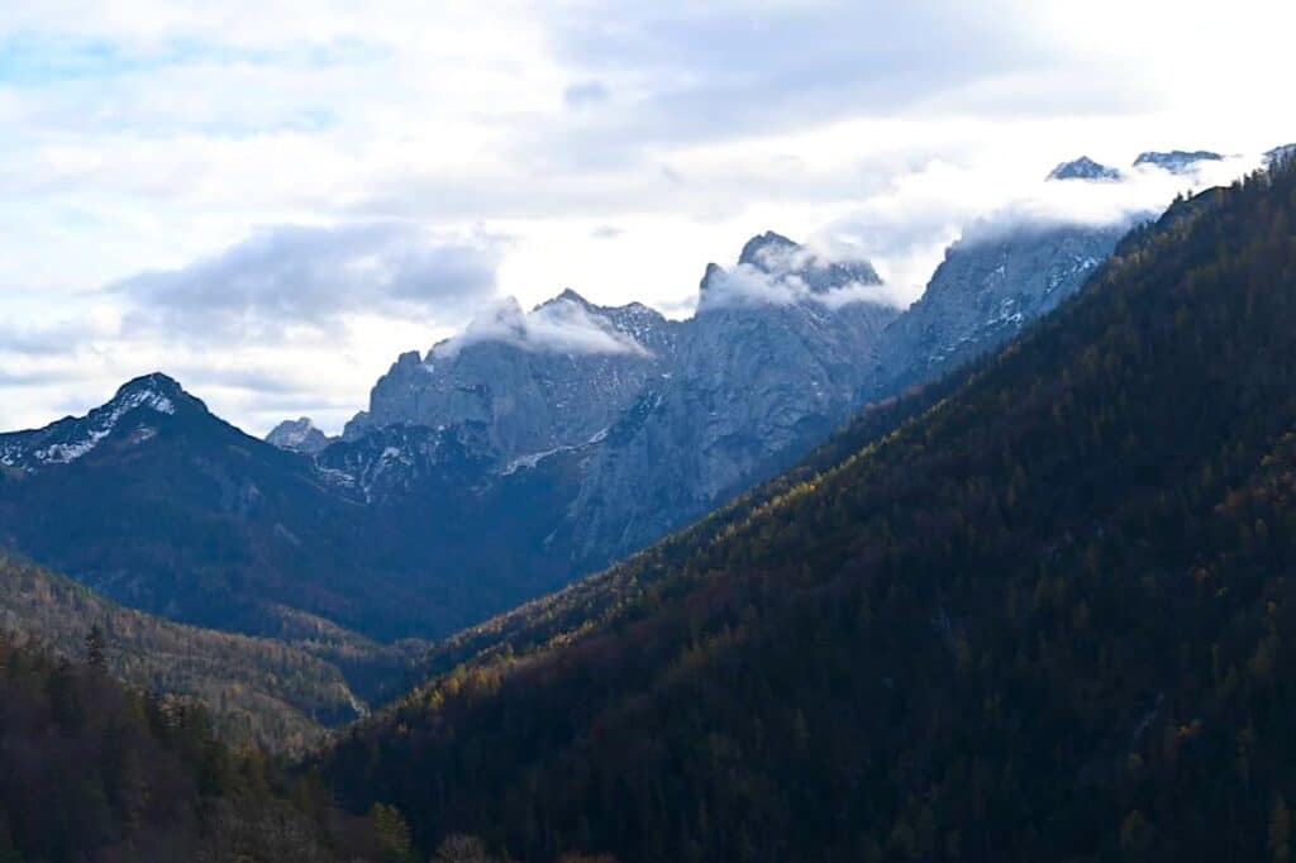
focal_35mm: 45
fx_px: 1619
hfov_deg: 43.6
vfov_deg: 29.8
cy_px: 432
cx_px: 648
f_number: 6.3
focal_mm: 45
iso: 100
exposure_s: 1/320
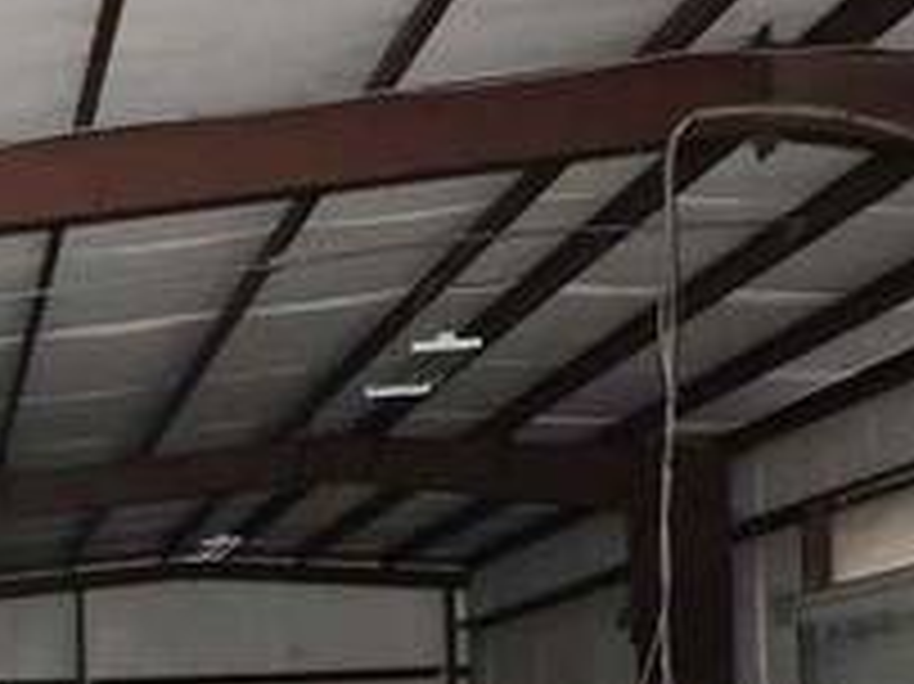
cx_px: -187
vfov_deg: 21.3
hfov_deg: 27.1
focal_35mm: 63
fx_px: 1662
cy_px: 860
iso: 800
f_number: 3
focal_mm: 4.3
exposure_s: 1/30
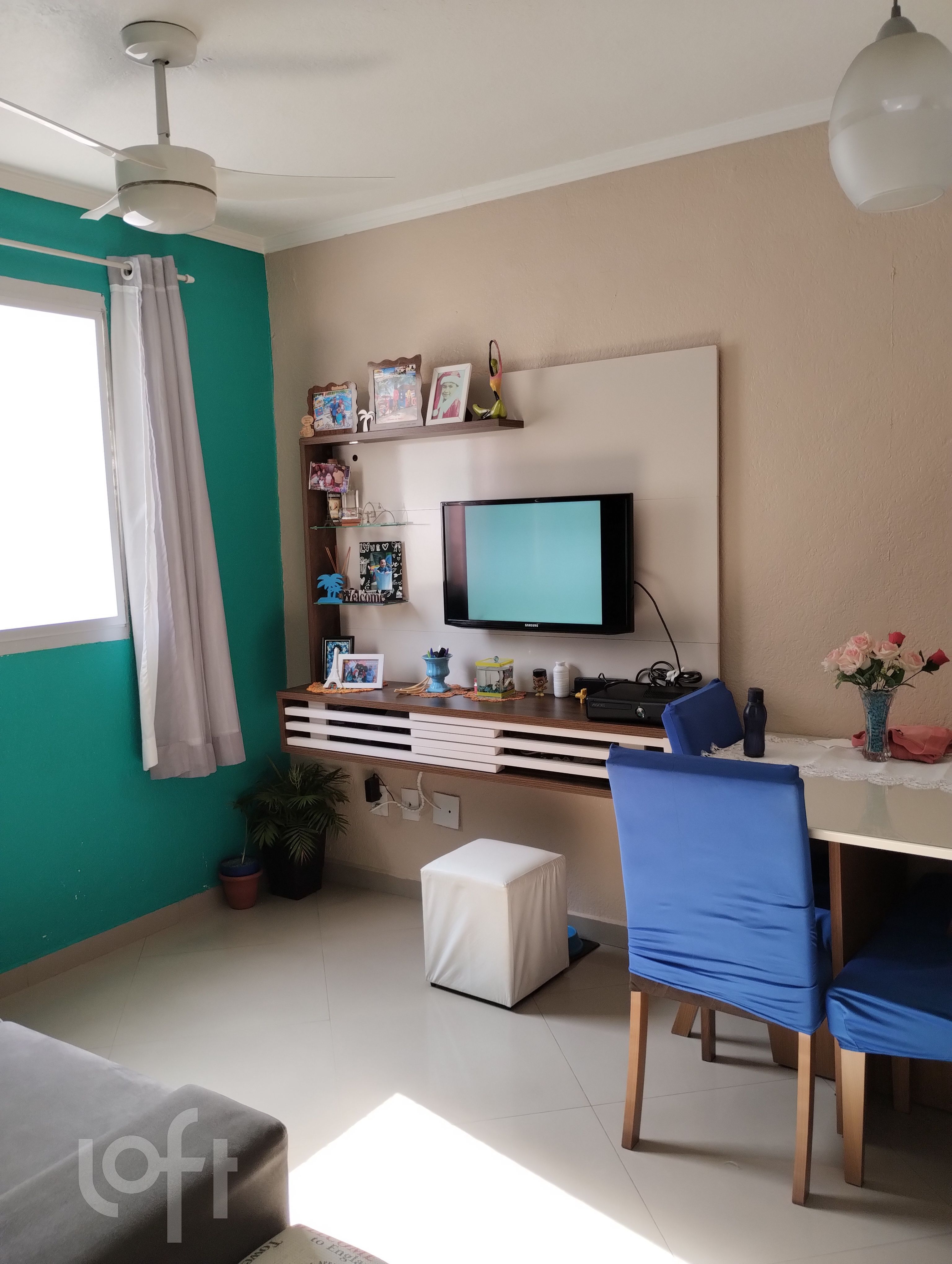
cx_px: 476
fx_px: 1024
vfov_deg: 63.4
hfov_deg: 49.9
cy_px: 632
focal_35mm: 28
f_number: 1.8
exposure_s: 1/40
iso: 160
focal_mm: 4.27
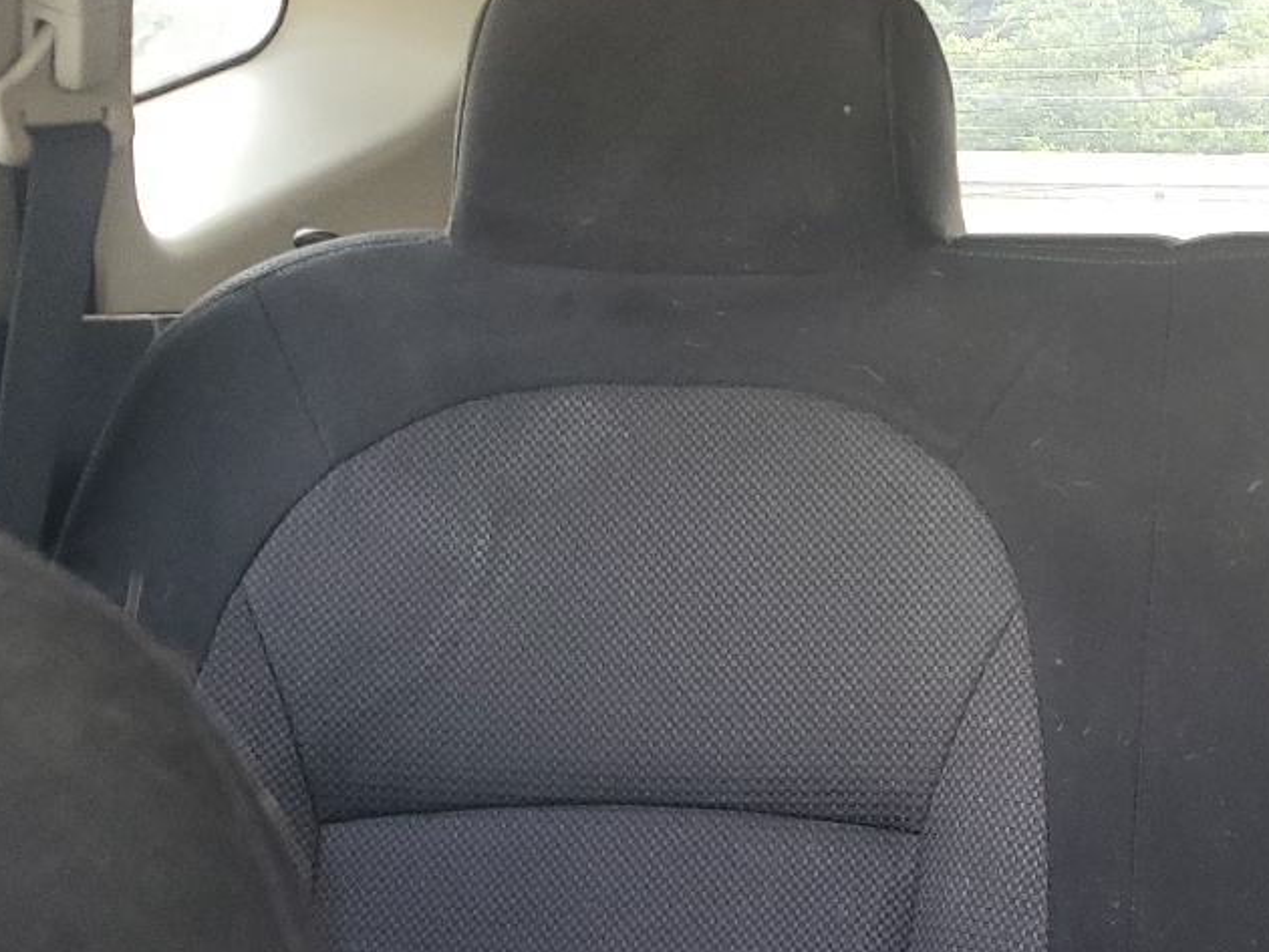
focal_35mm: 66
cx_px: 1392
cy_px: 473
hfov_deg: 27.0
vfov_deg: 22.3
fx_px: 2420
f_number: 1.5
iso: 100
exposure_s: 1/60.2
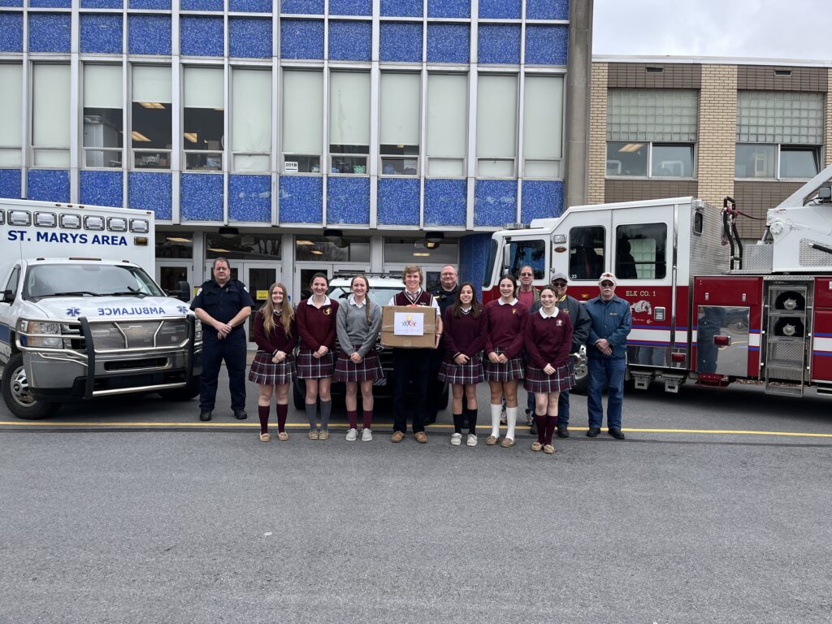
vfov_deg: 53.1
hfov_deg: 67.3
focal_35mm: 26
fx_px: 625
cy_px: 312
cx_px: 416
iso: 50
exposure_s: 1/992
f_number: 1.6
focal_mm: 5.1
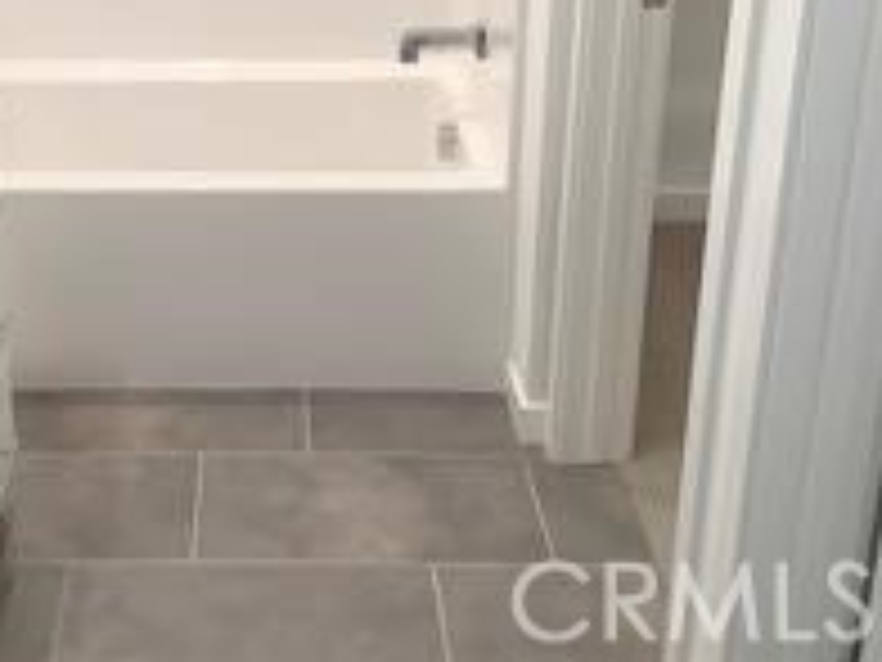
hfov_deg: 35.0
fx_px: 1376
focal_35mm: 54
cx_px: 254
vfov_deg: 26.3
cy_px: 90
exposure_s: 1/60
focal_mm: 3.3
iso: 80
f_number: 2.4
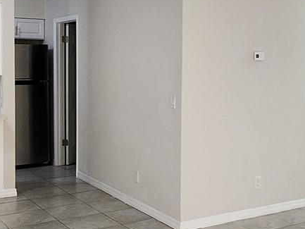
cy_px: 97
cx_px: 233
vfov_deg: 30.2
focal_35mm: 48
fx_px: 423
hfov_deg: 38.5
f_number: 2.2
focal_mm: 1.7
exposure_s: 1/60
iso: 125
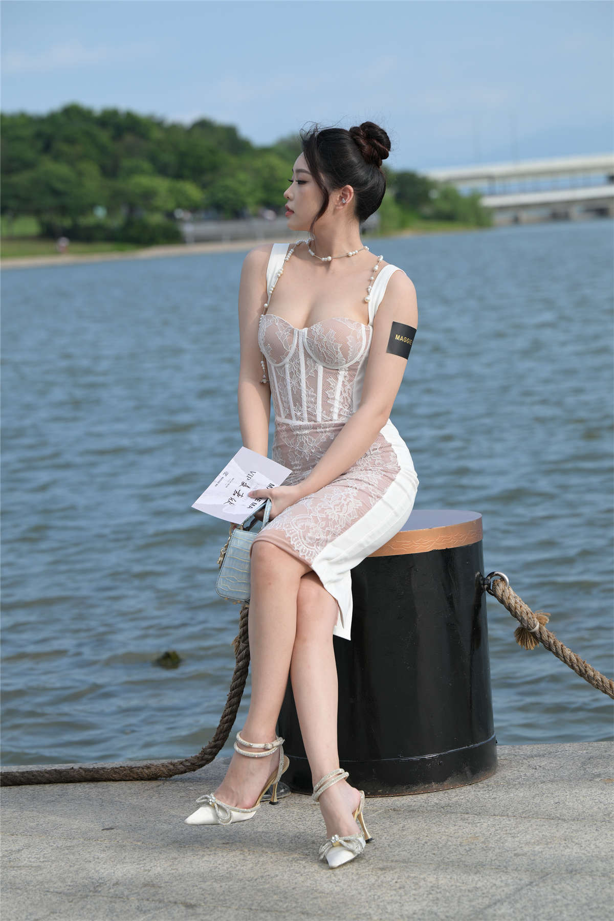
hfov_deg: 13.7
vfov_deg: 20.4
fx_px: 2558
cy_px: 460
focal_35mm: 100
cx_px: 307
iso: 110
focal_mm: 100
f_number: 5
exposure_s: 1/640
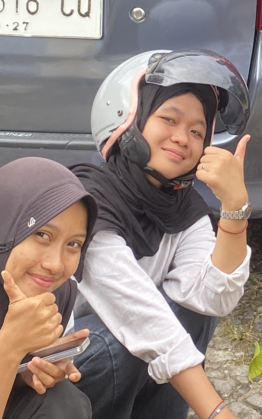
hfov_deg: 12.8
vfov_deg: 20.8
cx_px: 326
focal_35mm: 99
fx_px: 1130
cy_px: 112
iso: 64
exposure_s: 1/121
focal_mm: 4.25
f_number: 1.8
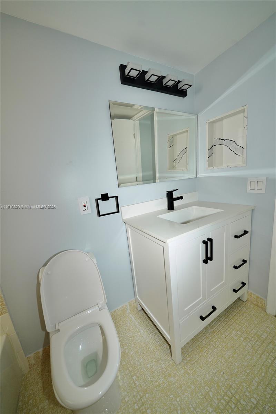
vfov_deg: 108.3
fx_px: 149
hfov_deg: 85.4
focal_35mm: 13
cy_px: 207
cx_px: 138
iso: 800
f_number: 4
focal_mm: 13
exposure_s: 1/160
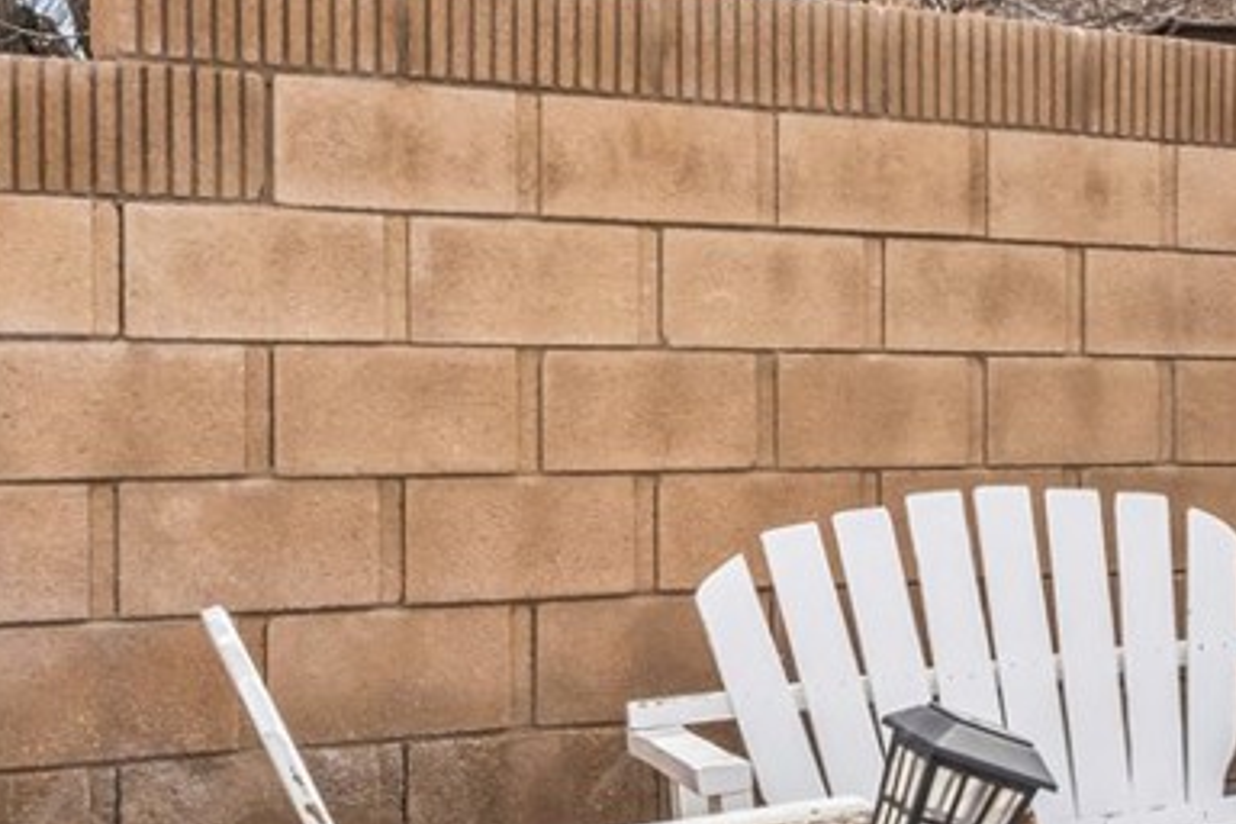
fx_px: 2746
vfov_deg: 17.1
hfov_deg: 23.0
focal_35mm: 80
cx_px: 1526
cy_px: 438
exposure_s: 1/3200
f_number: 8
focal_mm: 30
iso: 1600
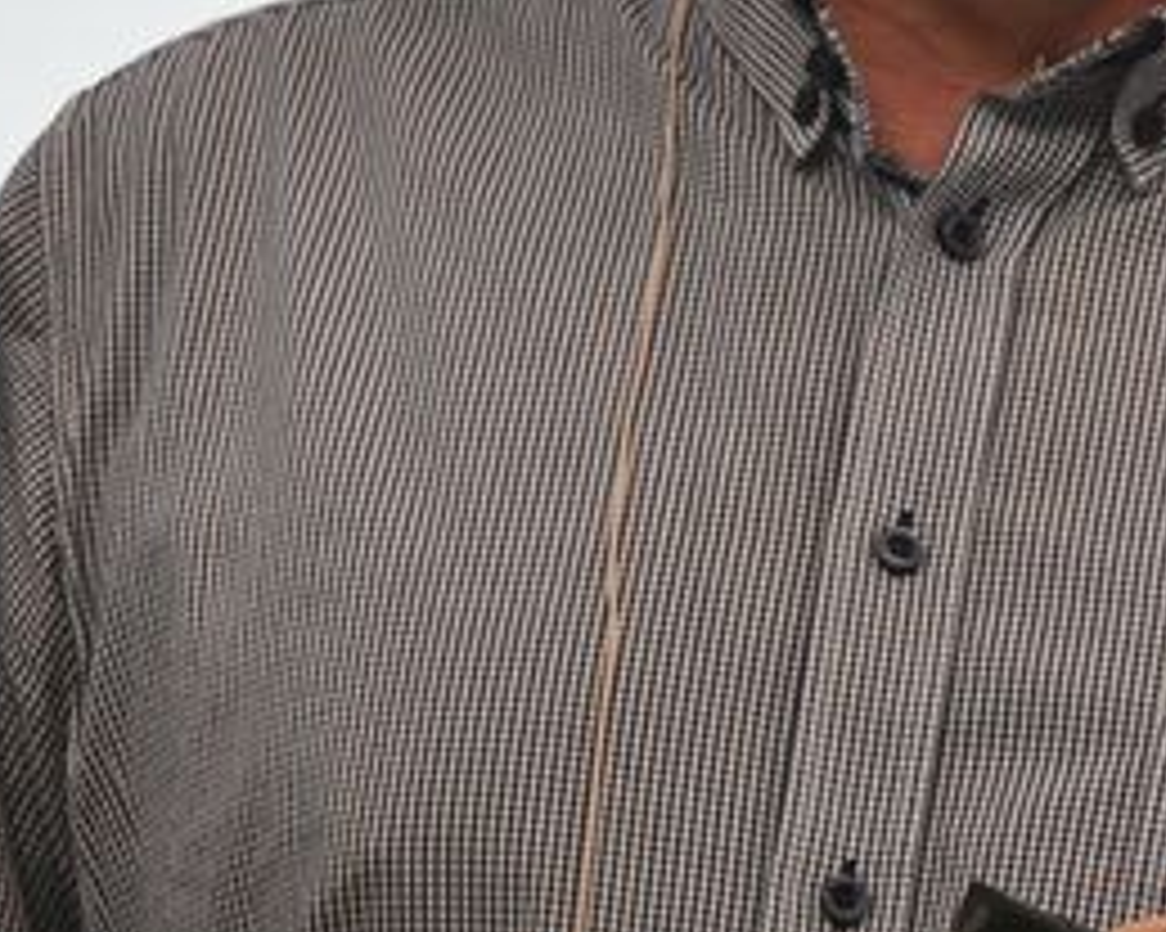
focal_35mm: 417
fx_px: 14385
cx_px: 941
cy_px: 135
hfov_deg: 4.6
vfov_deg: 3.7
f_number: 4.5
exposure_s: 1/250
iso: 1600
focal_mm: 80
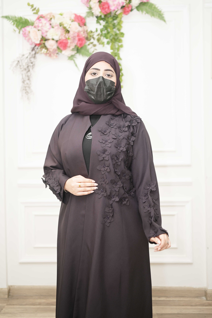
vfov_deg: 54.5
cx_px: 106
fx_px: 310
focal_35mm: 35
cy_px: 159
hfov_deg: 37.8
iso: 100
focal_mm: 35
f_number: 2
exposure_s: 1/160
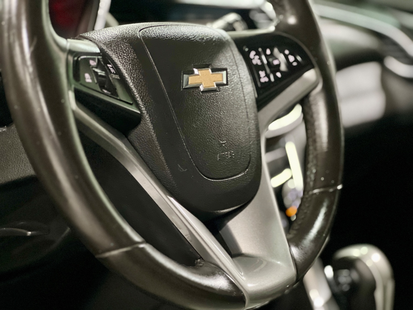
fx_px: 919
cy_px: 155
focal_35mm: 77
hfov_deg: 25.3
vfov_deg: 19.1
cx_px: 206
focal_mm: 9
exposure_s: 1/15
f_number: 2.8
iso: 1000
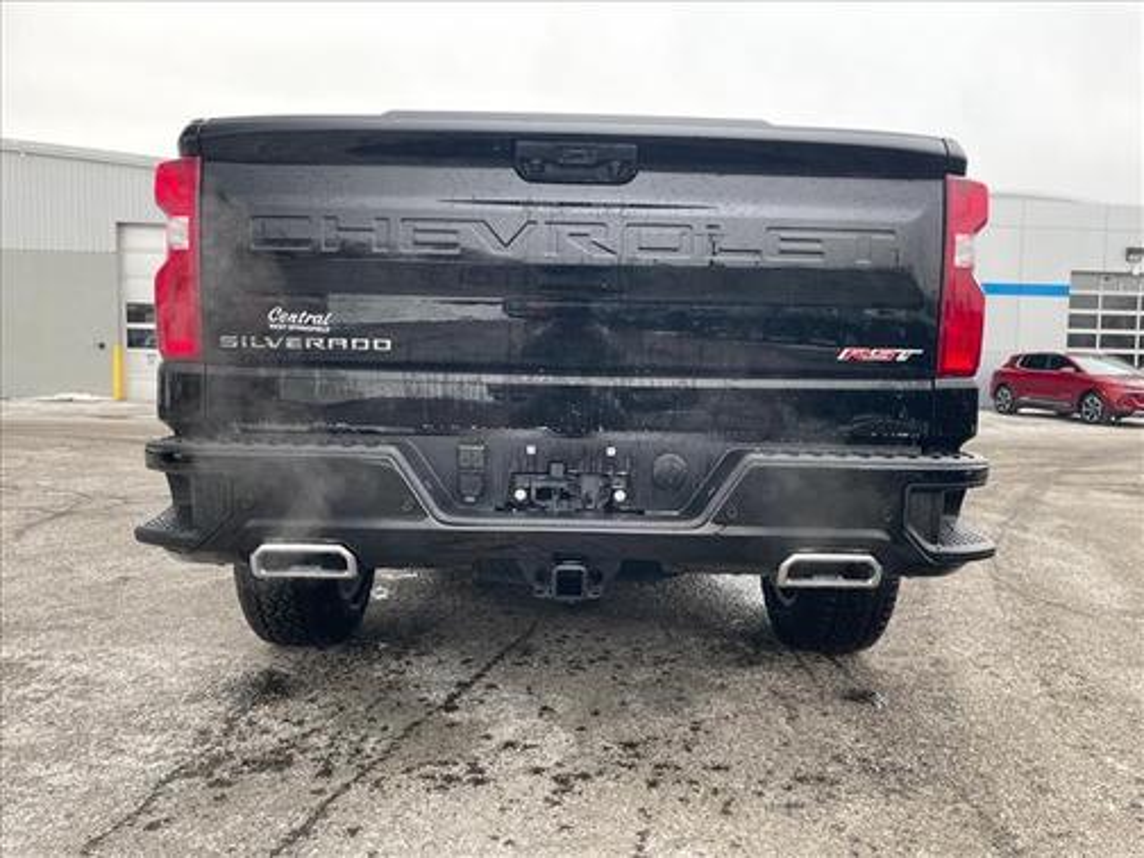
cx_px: 572
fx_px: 859
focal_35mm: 26
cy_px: 429
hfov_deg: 67.3
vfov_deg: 53.1
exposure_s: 1/121
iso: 80
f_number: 1.6
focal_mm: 4.2
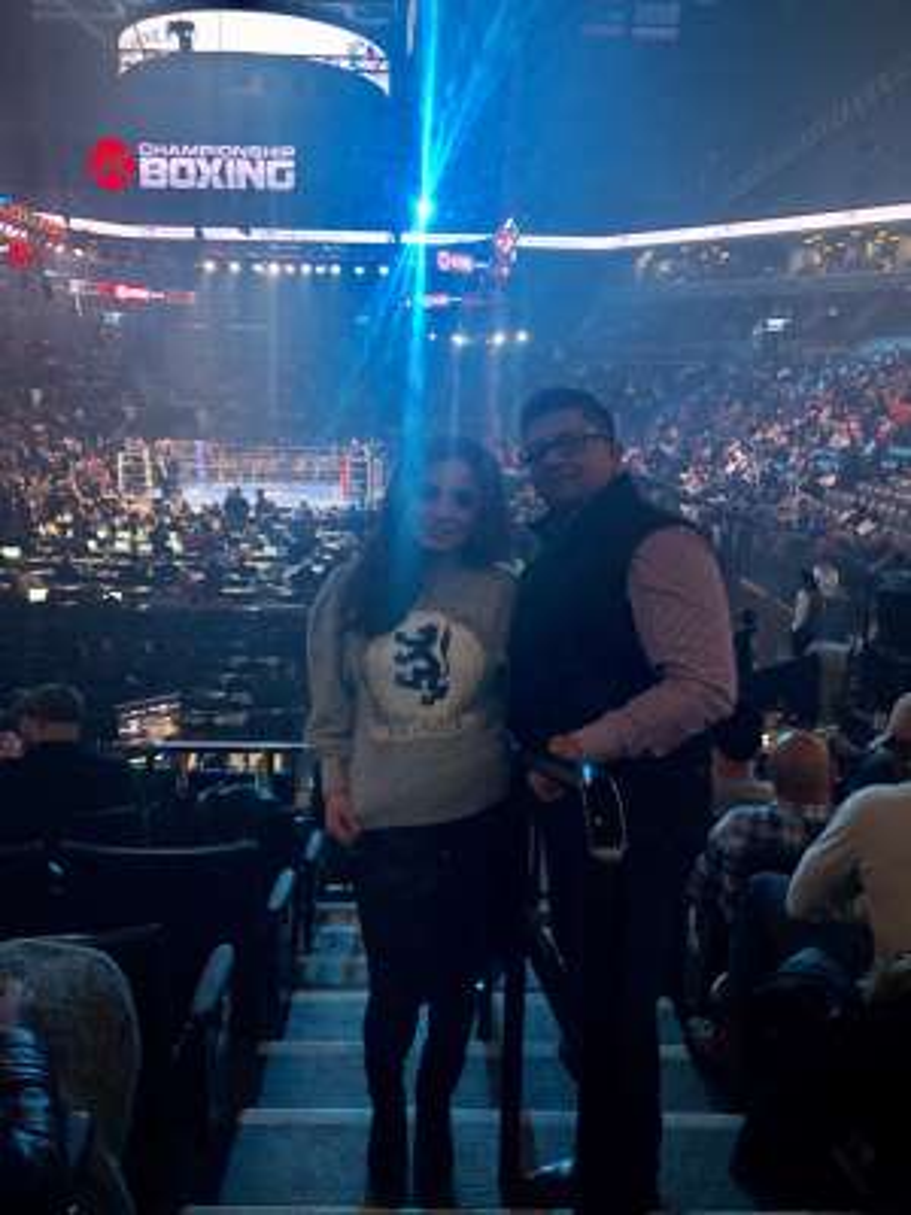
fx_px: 983
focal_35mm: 28
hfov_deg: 49.7
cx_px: 456
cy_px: 608
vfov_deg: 63.4
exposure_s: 1/62
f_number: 1.8
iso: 160
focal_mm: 4
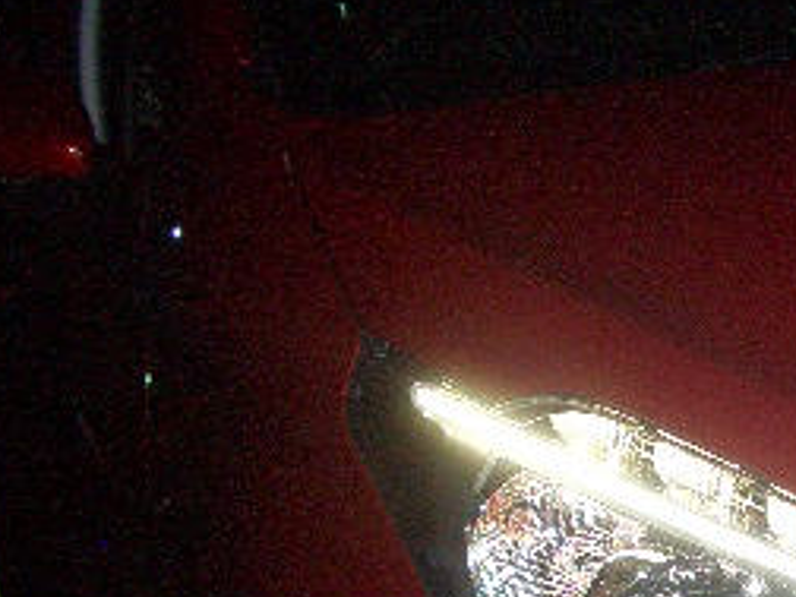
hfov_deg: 21.0
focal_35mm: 89
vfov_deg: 16.0
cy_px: 717
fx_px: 2047
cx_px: 865
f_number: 2.6
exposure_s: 1/60
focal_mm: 5.8
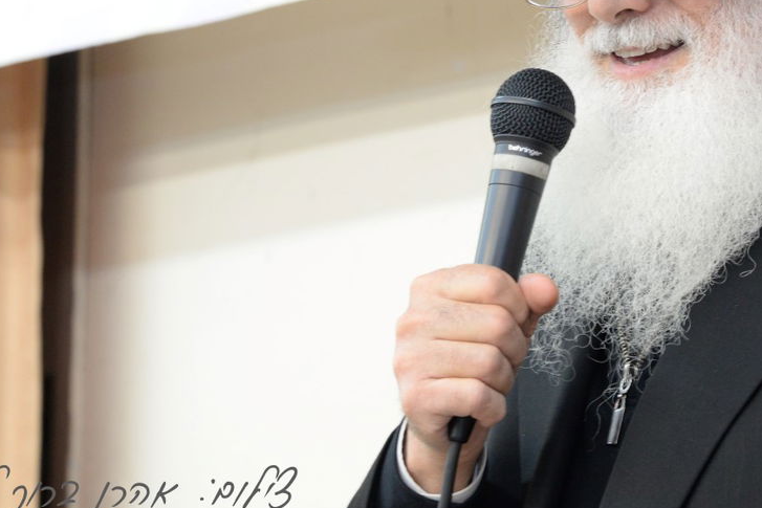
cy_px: 58
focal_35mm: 235
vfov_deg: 5.8
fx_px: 4975
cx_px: 596
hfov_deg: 8.7
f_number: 6.3
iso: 2000
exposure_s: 1/60
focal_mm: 122
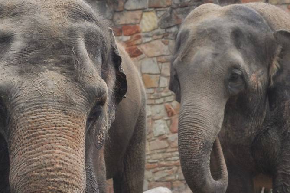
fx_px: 2020
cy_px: 201
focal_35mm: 251
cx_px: -1
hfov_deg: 8.2
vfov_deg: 5.5
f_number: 5.6
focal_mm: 70
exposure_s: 1/500
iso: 200
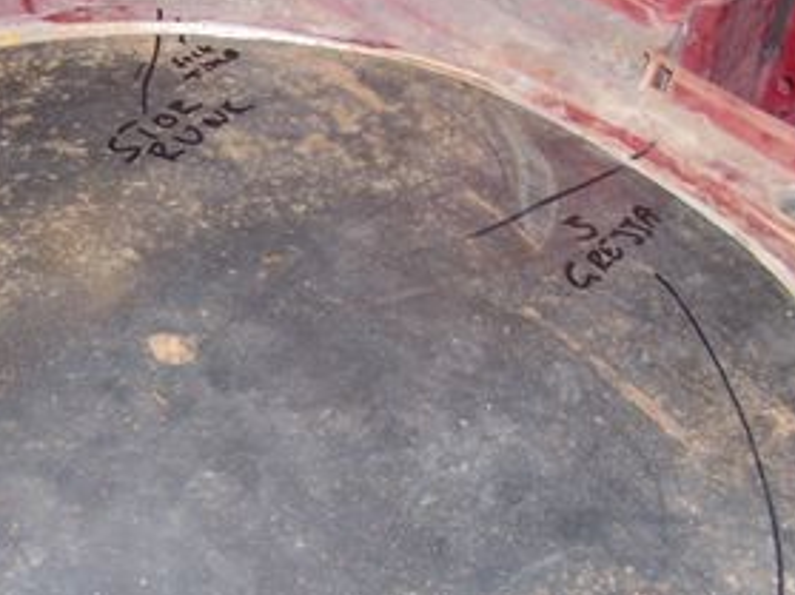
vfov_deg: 18.7
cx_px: 202
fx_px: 1791
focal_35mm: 78
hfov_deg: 24.8
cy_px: 478
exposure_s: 1/60
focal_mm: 5.6
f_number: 2.7
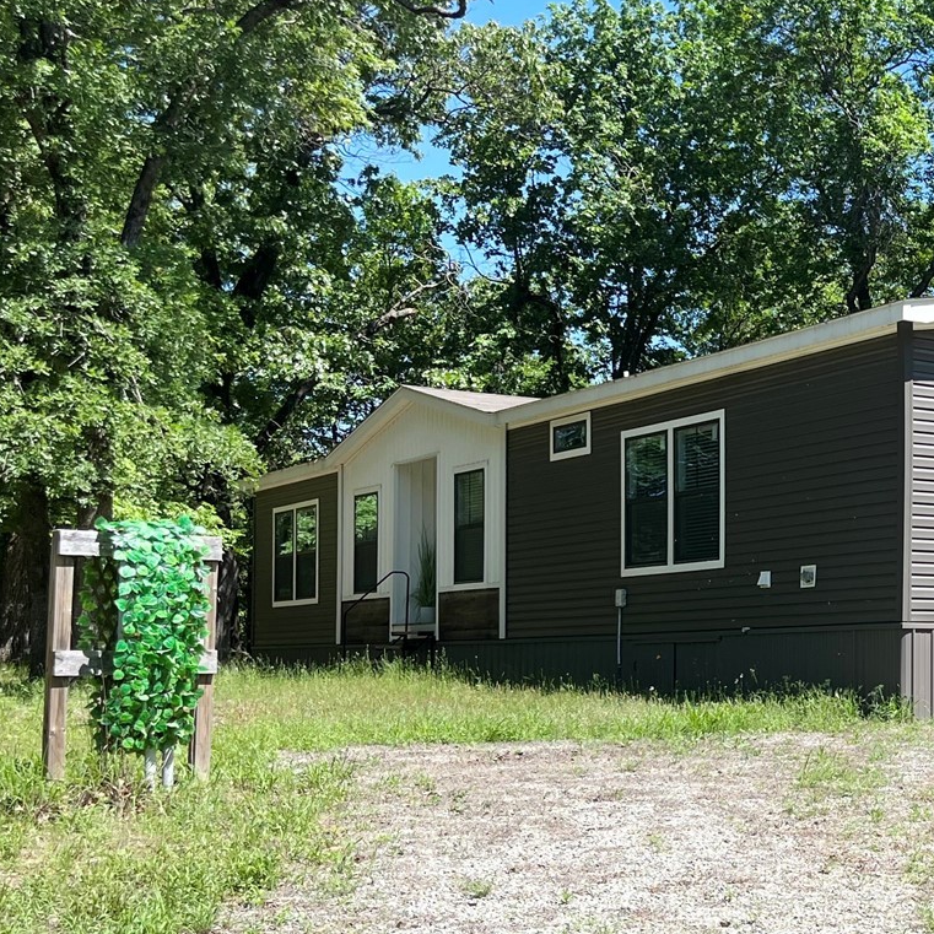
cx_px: 1015
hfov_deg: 27.2
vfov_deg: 29.5
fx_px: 1771
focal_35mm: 58
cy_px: 561
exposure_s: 1/2410
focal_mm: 5.1
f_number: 1.6
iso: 50
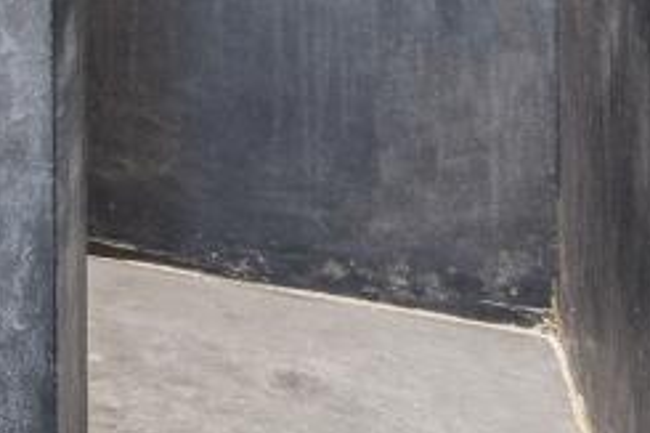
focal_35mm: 67
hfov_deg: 23.4
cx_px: -350
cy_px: -209
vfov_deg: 18.1
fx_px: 1209
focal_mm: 16
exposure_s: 1/3.33
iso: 320
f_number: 5.6
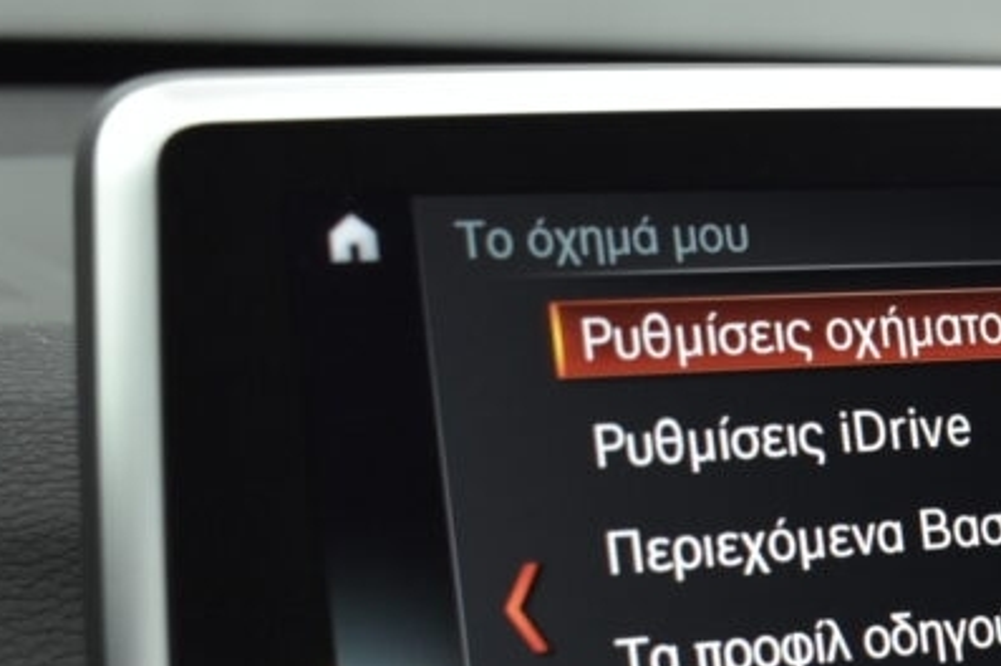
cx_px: 1112
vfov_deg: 14.3
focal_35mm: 93
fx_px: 2584
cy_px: 734
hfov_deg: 20.8
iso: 1600
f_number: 4
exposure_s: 1/80
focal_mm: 24
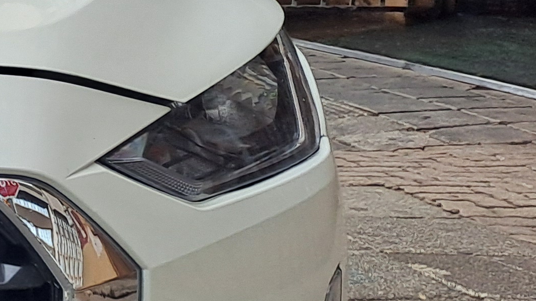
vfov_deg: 11.7
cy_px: 220
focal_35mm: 103
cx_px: -451
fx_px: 1464
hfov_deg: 16.9
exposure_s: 1/757
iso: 32
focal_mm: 4.65
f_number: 1.8
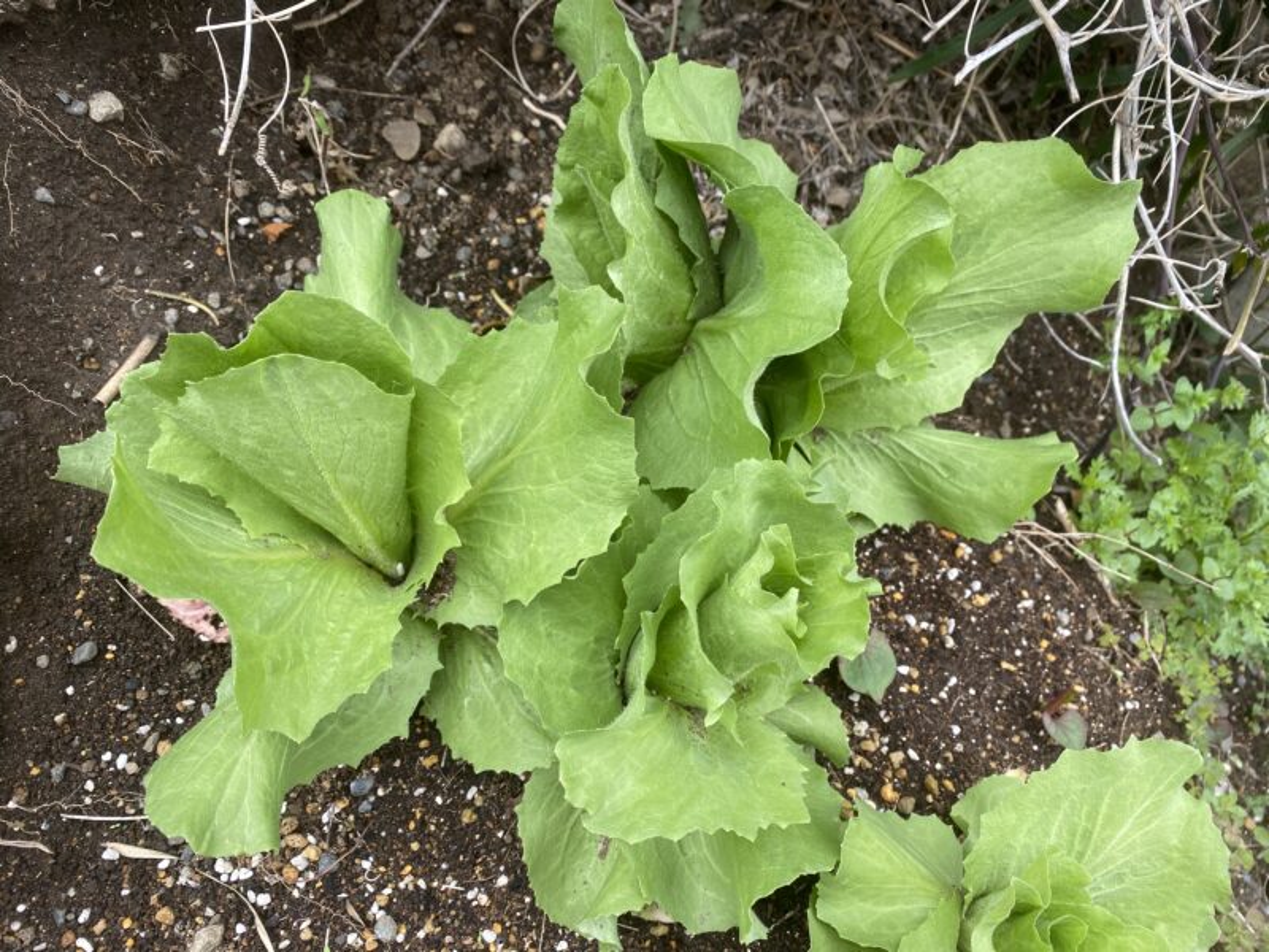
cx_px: 634
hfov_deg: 67.3
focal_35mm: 26
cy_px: 476
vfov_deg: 53.1
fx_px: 953
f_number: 1.8
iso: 32
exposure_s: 1/332
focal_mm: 4.25
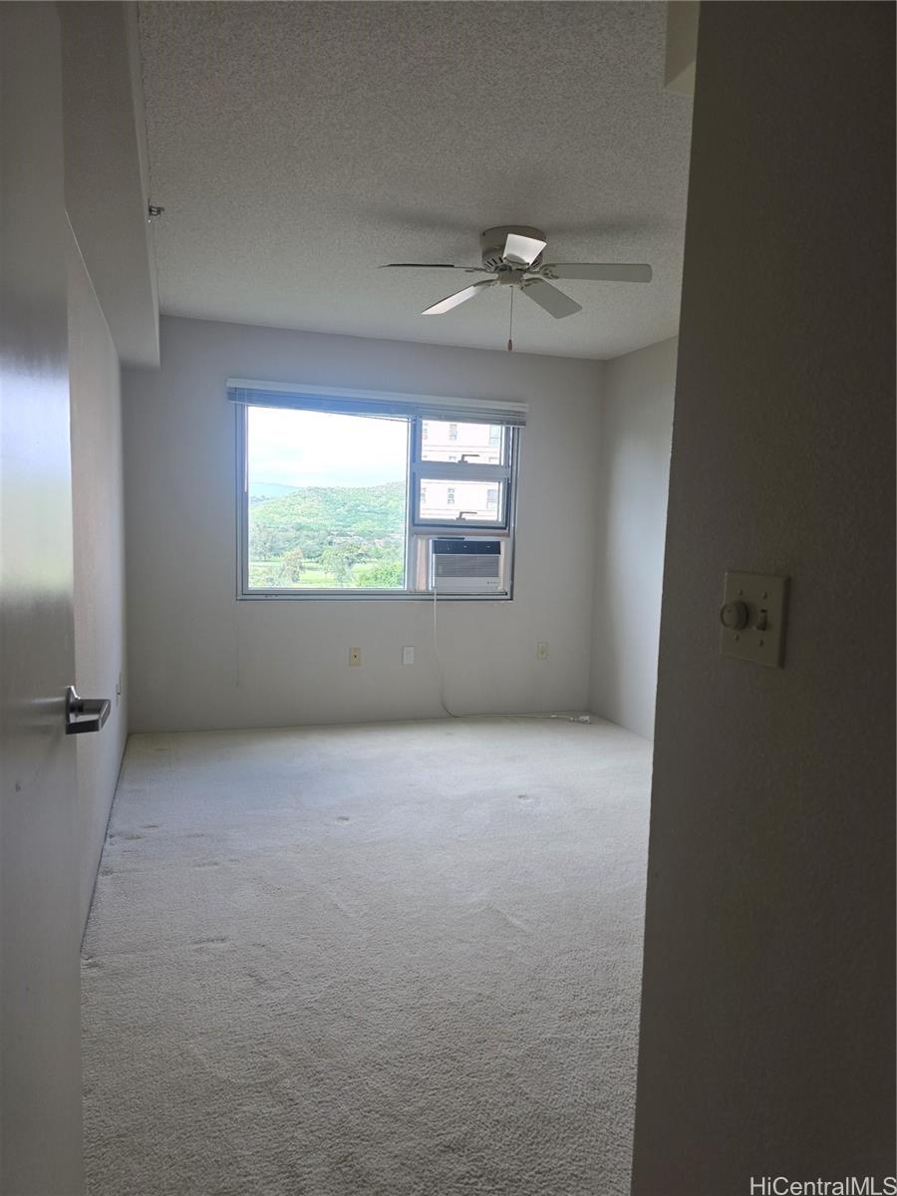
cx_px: 448
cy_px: 598
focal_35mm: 23
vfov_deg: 73.9
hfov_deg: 58.9
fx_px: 795
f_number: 1.7
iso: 64
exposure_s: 1/180
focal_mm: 6.3
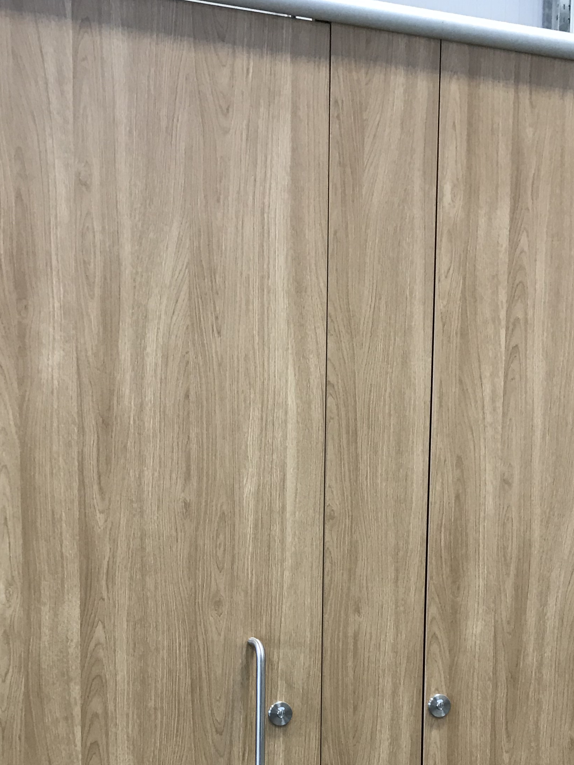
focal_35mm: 52
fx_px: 1150
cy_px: 654
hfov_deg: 28.0
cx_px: 277
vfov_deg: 35.2
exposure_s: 1/20
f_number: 1.8
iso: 40
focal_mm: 3.99
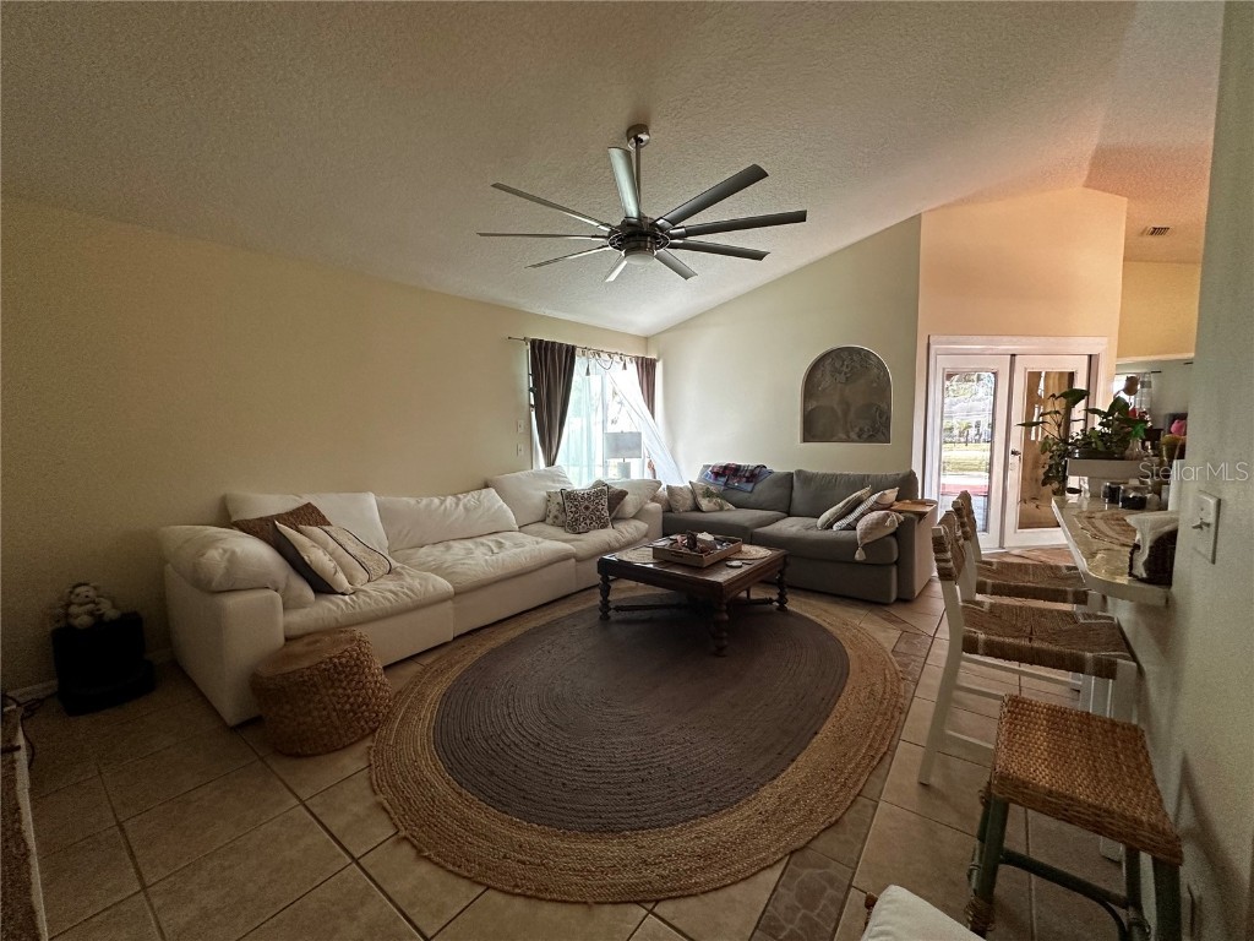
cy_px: 470
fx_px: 507
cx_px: 627
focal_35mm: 14
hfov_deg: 102.1
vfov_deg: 85.7
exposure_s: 1/120
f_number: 2.2
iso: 250
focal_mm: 2.22
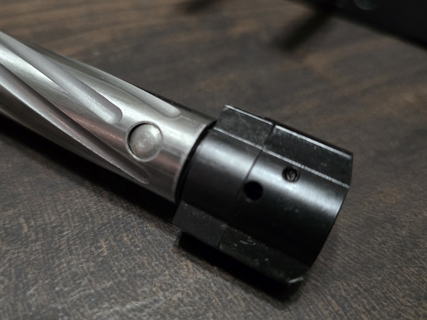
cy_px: 160
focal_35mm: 23
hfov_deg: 73.9
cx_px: 214
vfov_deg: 58.9
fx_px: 284
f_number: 1.7
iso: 1250
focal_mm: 6.3
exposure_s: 1/60.2
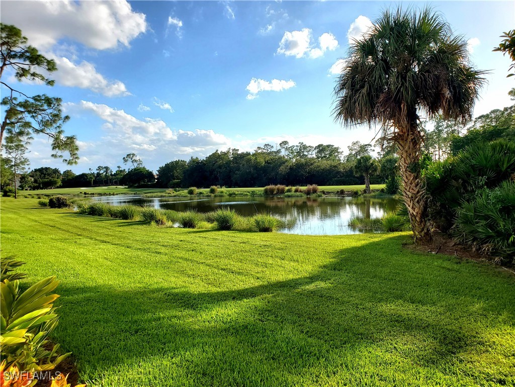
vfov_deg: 53.1
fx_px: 387
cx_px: 258
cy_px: 194
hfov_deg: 67.3
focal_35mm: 26
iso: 50
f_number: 2.4
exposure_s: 1/2000
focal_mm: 4.3
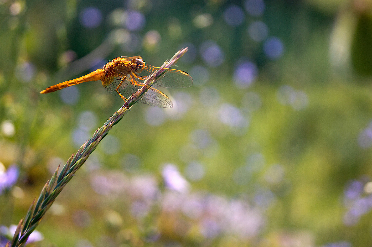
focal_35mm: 82
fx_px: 852
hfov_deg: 24.6
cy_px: 124
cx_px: 186
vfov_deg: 16.5
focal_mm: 55
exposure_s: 1/400
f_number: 5.6
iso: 200
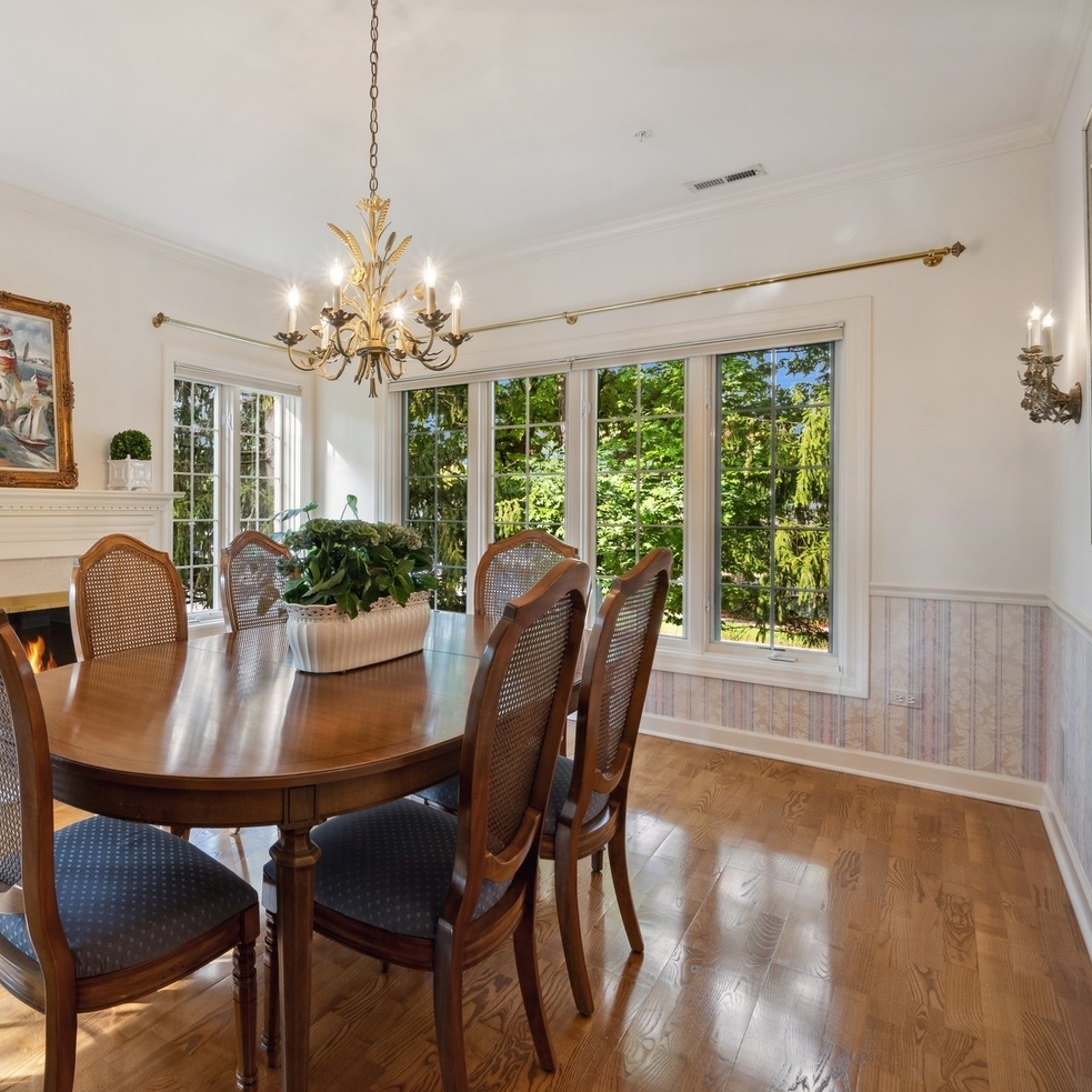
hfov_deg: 67.1
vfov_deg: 72.0
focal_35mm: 21
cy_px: 504
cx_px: 259
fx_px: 749
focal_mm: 15
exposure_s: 1/6
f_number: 9.5
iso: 200
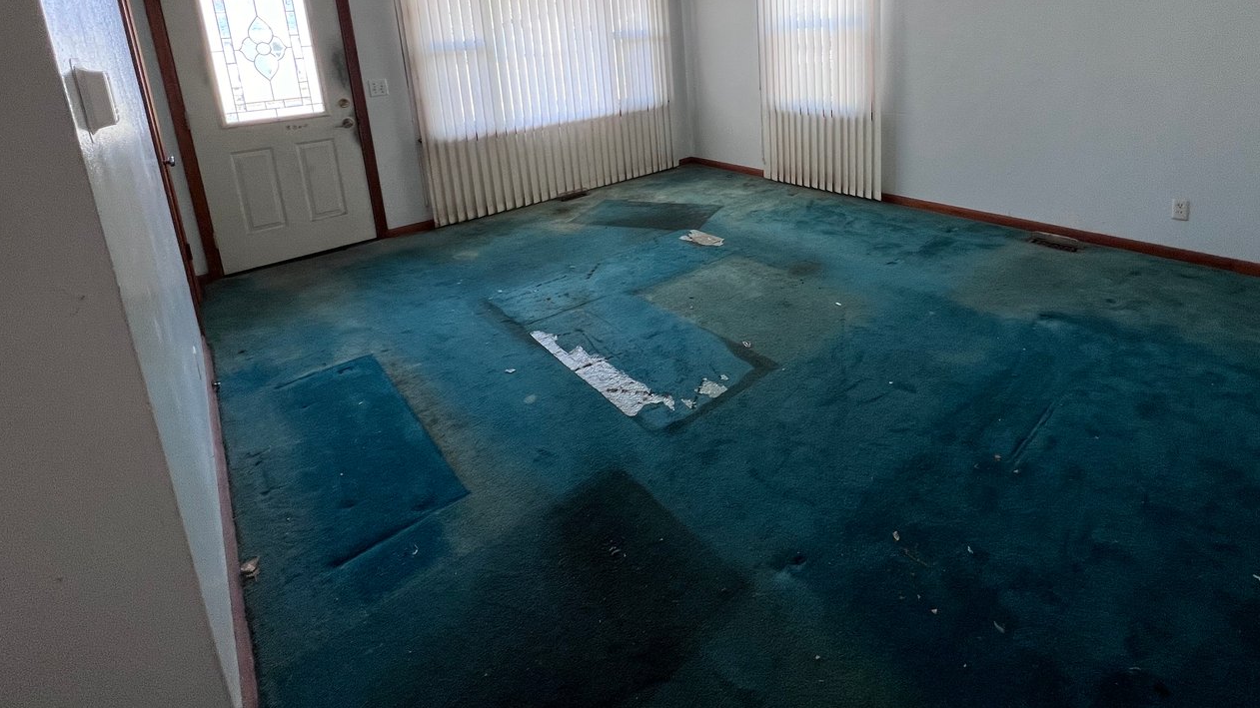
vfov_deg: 59.3
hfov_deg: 95.6
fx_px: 568
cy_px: 149
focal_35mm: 17
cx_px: 690
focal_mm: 1.57
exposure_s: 1/99
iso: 100
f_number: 1.8
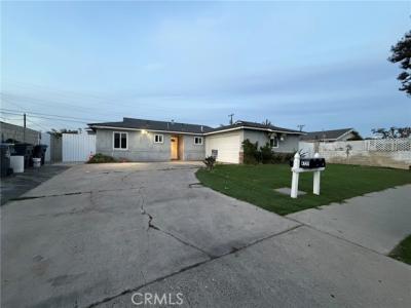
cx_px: 206
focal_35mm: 14
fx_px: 166
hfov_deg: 102.1
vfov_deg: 85.7
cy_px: 154
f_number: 2.2
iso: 500
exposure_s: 1/60
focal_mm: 2.22
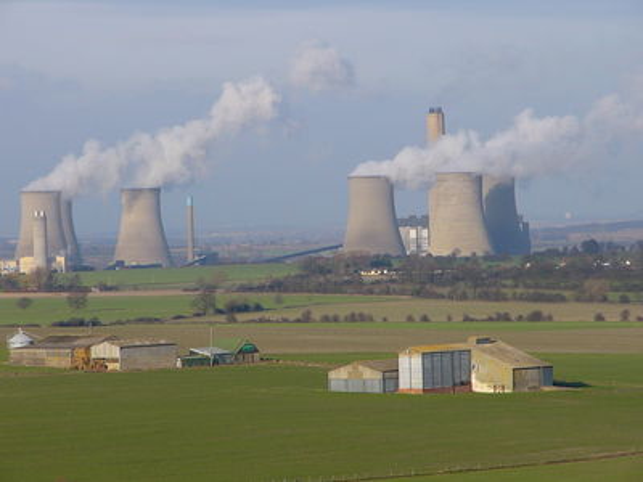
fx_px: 4012
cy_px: 241
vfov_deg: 6.9
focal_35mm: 216
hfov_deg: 9.2
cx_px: 322
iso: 50
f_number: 5.2
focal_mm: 28.3
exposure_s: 1/400
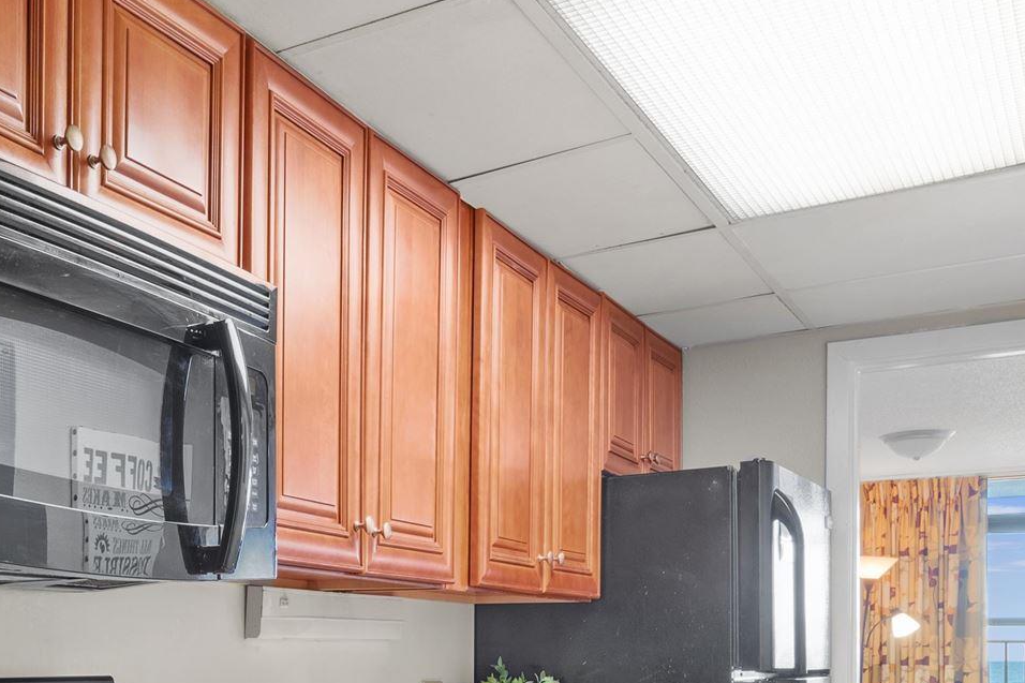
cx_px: 160
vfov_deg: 28.2
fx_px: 1281
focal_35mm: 45
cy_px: 666
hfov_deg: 41.1
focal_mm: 14
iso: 200
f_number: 11
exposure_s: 4
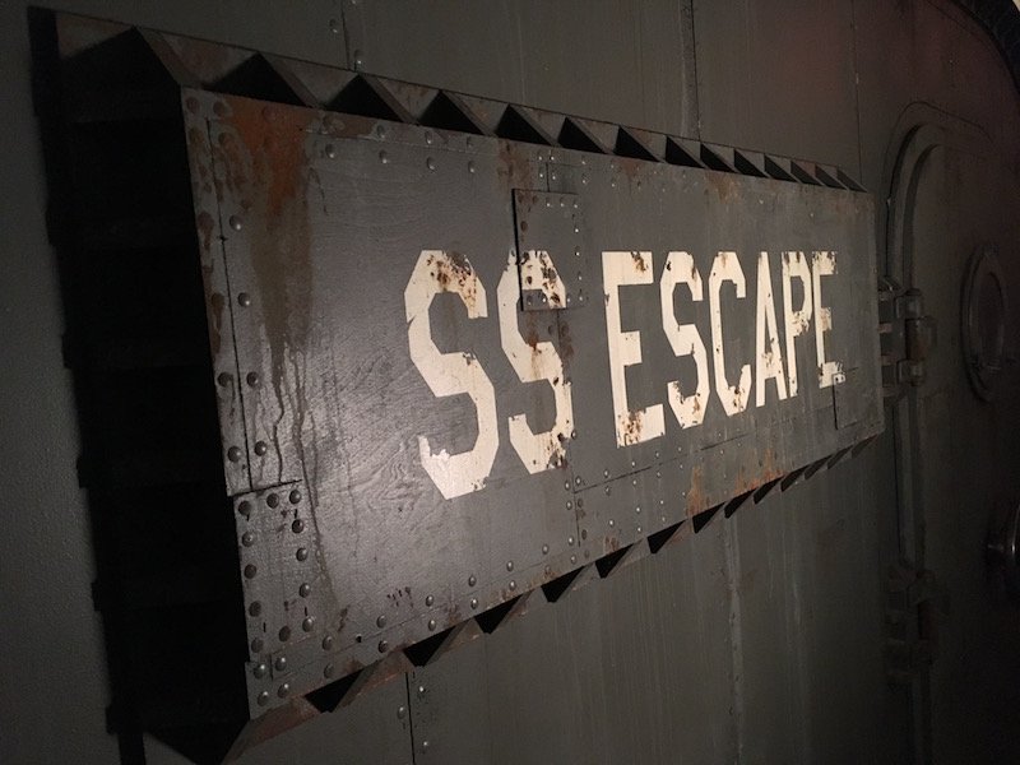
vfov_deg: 48.2
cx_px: 510
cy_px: 382
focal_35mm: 29
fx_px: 855
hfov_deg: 61.7
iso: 250
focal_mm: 4.15
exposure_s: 1/30
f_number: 2.2
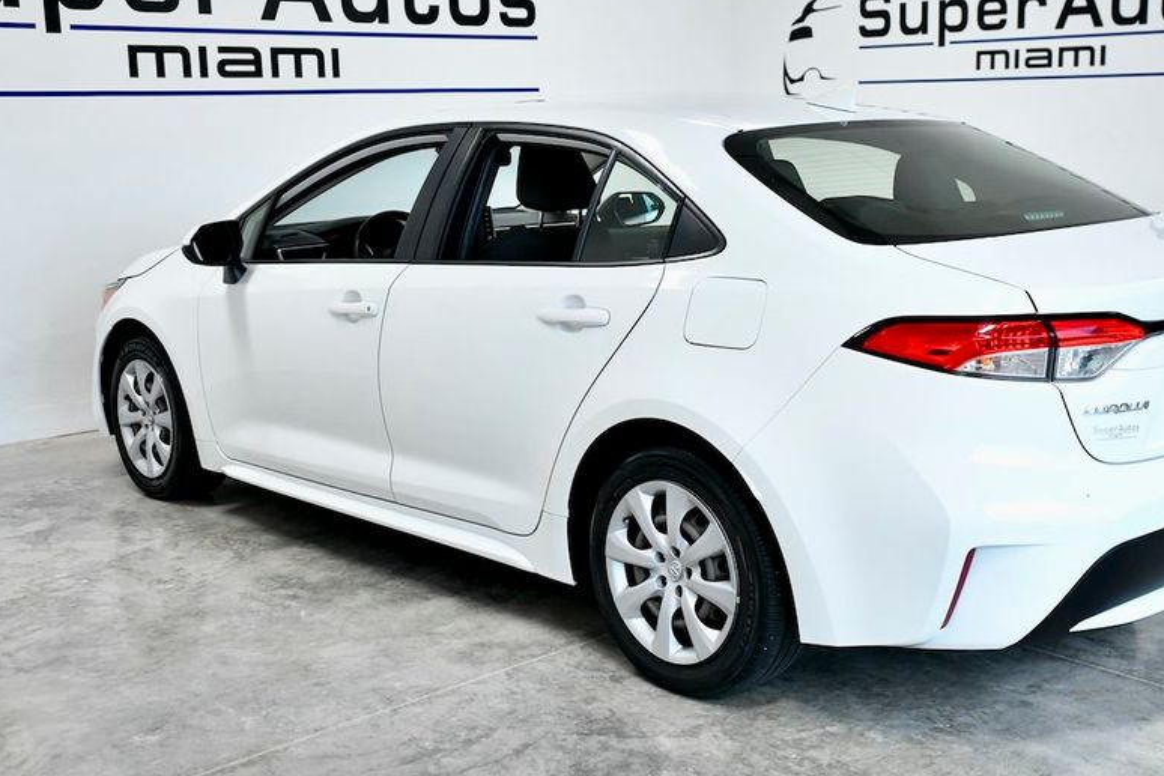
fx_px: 1455
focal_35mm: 45
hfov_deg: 43.5
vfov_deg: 29.8
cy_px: 351
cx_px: 647
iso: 2500
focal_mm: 34
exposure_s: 1/800
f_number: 4.5
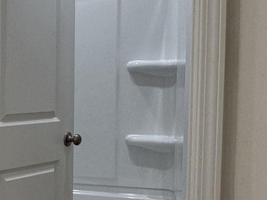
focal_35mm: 65
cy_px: 125
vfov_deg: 22.5
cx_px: -136
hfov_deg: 23.6
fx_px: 501
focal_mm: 2.22
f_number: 2.2
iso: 100
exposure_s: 1/120
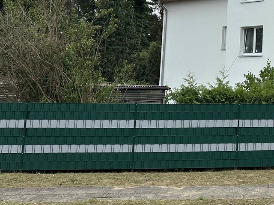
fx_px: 475
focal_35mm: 60
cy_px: 38
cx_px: 332
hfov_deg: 28.0
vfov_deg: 24.0
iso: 80
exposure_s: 1/3717
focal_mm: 6.86
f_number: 1.78
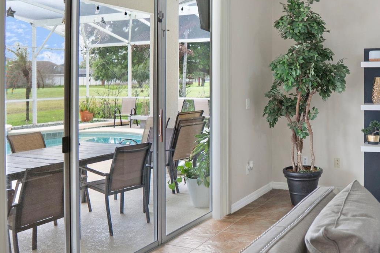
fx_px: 390
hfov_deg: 51.2
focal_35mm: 37
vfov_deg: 35.9
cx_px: 243
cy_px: 138
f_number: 2.8
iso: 320
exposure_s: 1/30
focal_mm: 16
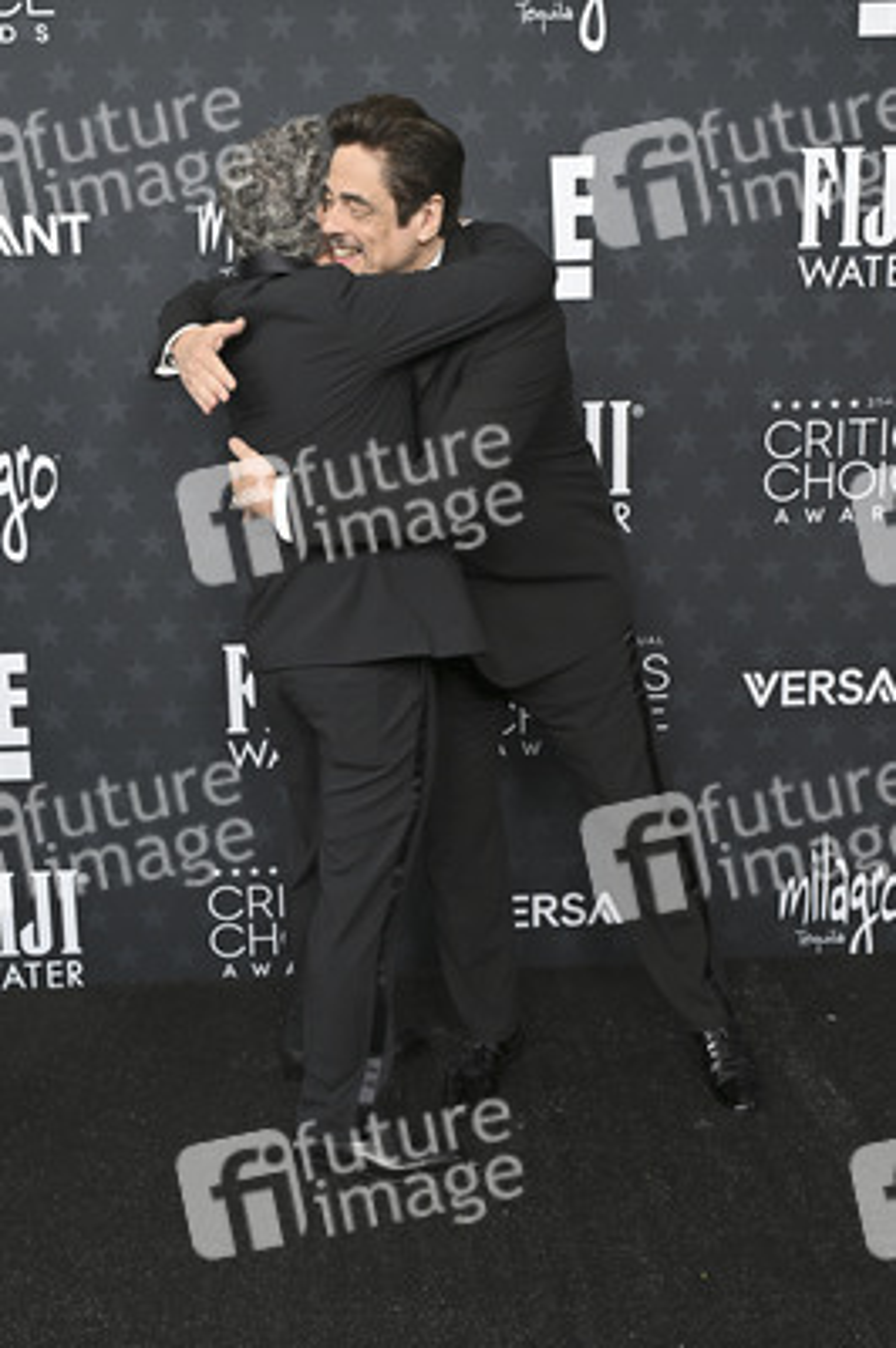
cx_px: 448
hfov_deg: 35.0
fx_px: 1421
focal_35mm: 38
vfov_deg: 50.7
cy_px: 674
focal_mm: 38
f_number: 5.6
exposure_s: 1/320
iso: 1250
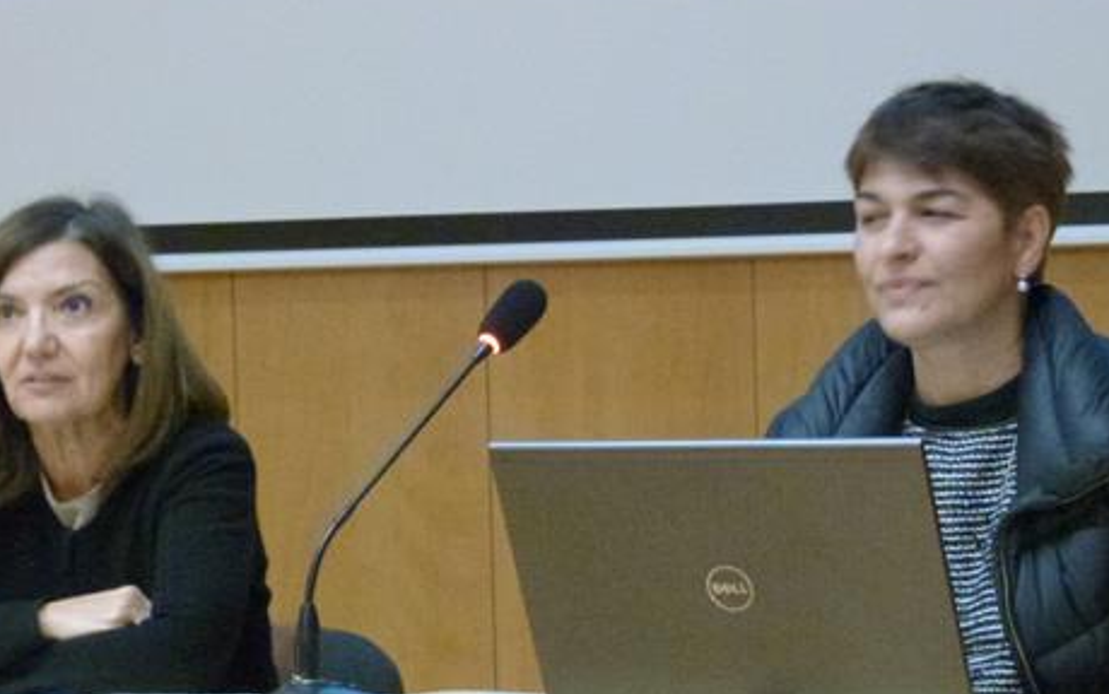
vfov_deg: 7.7
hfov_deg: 12.2
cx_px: 554
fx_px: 5171
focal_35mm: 171
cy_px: 549
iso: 1000
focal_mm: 20.8
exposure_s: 1/8
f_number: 3.5
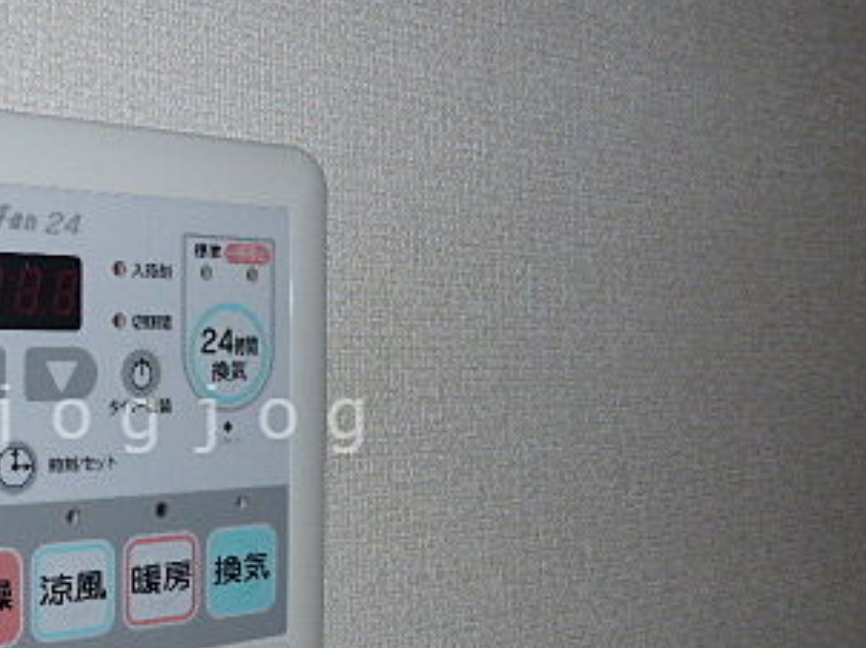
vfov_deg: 27.4
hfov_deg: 35.1
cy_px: 419
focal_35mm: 53
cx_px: 184
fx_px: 1325
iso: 100
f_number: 3.3
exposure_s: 1/60
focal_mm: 4.3
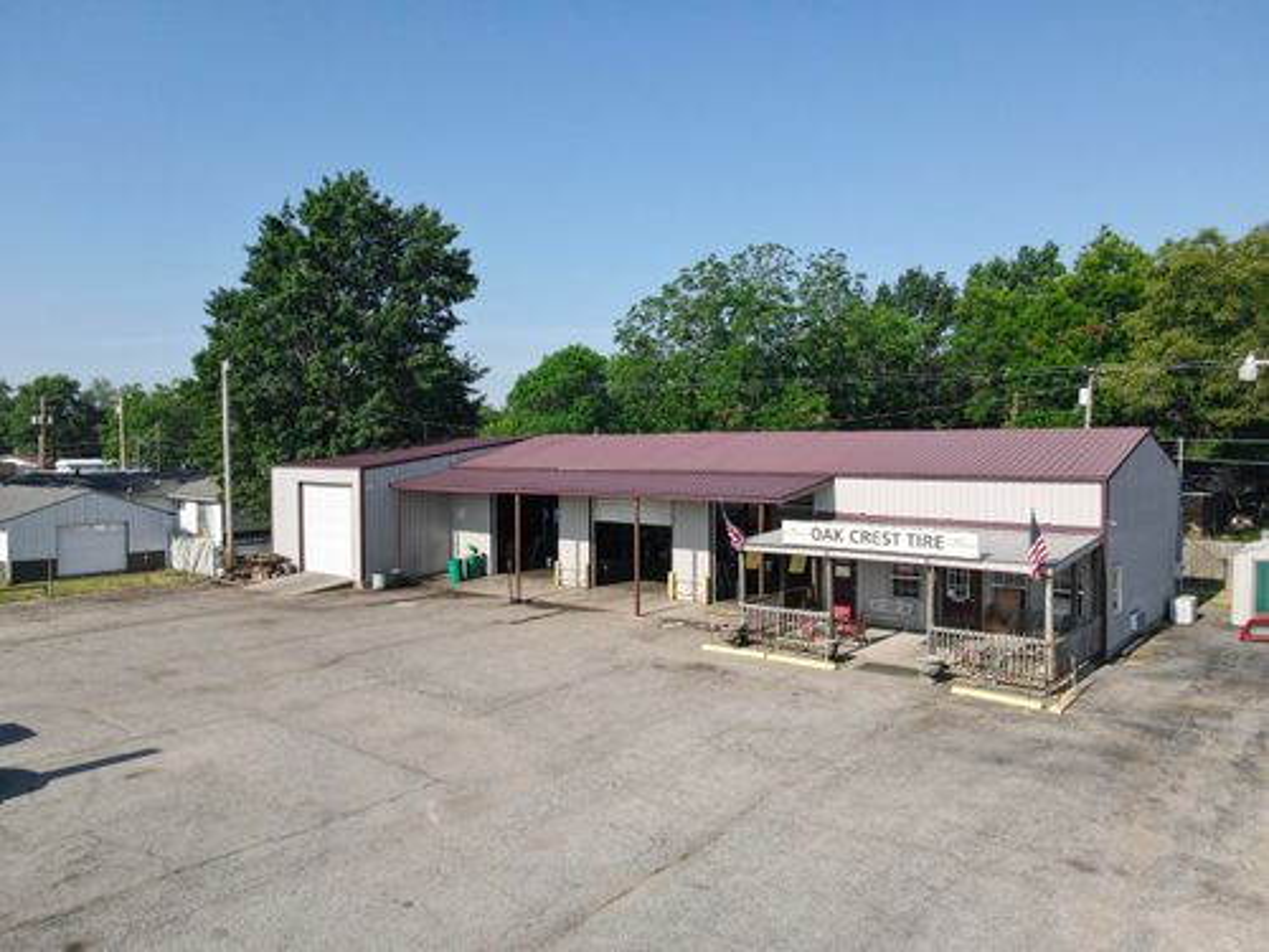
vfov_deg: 56.8
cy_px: 476
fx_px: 880
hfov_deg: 71.6
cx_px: 634
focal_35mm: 24
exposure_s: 1/725
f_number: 2.8
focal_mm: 4.5
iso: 110
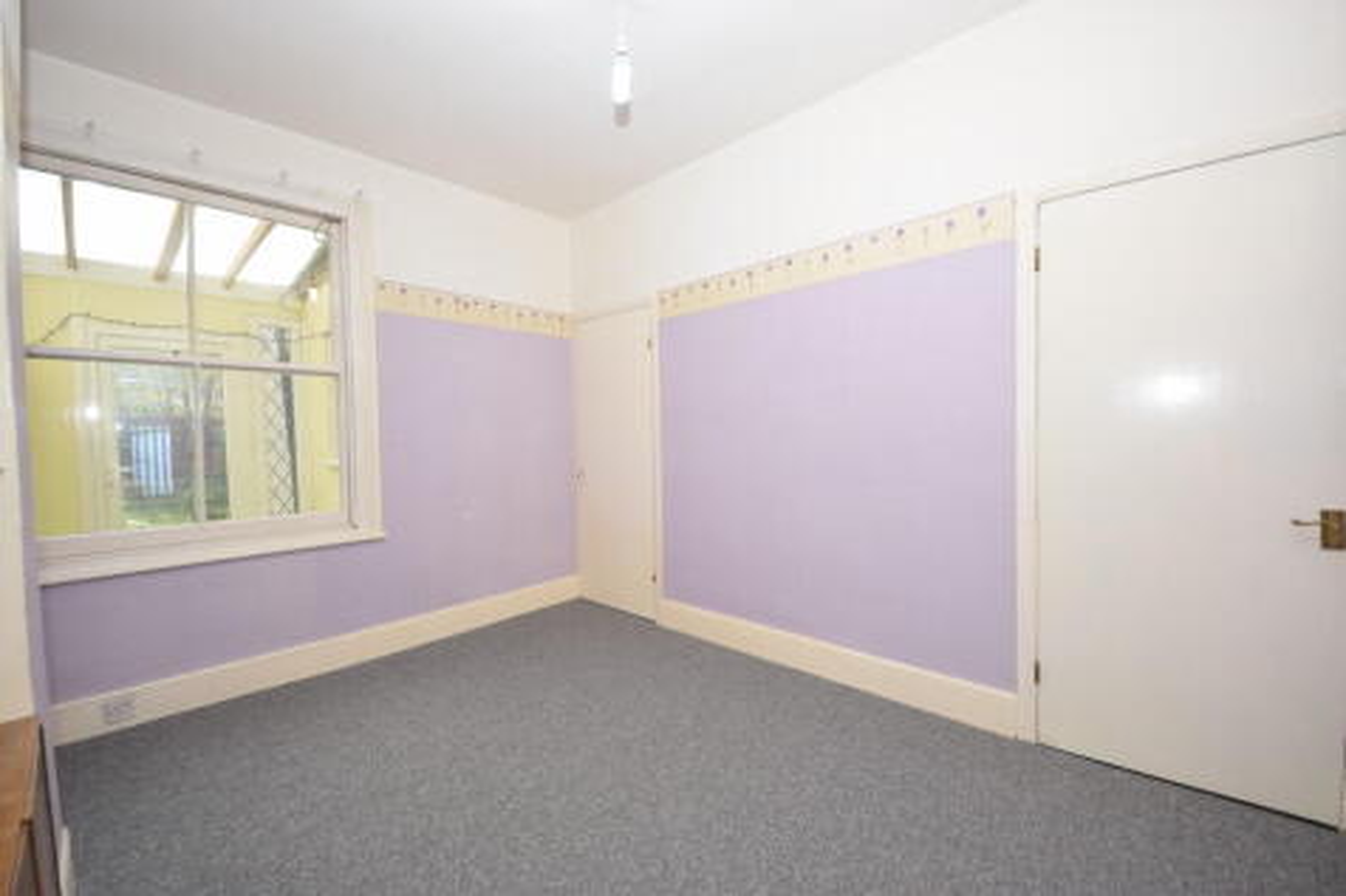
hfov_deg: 85.4
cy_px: 448
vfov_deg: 63.2
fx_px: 729
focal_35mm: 20
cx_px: 673
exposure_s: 1/125
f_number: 5.6
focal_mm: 13
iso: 280
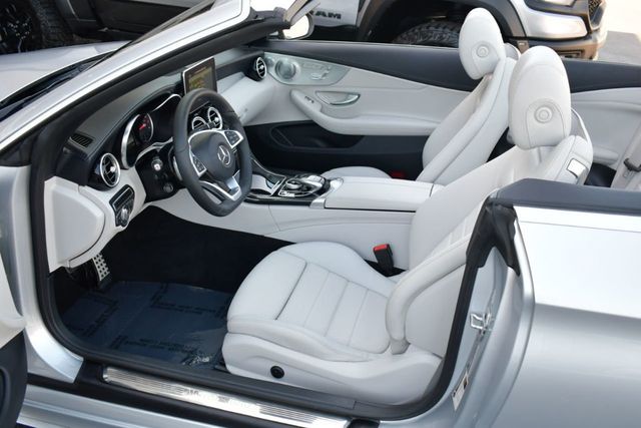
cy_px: 214
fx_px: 641
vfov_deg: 36.9
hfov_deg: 53.1
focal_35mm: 36
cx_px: 320
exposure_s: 1/250
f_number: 4
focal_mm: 18
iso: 400
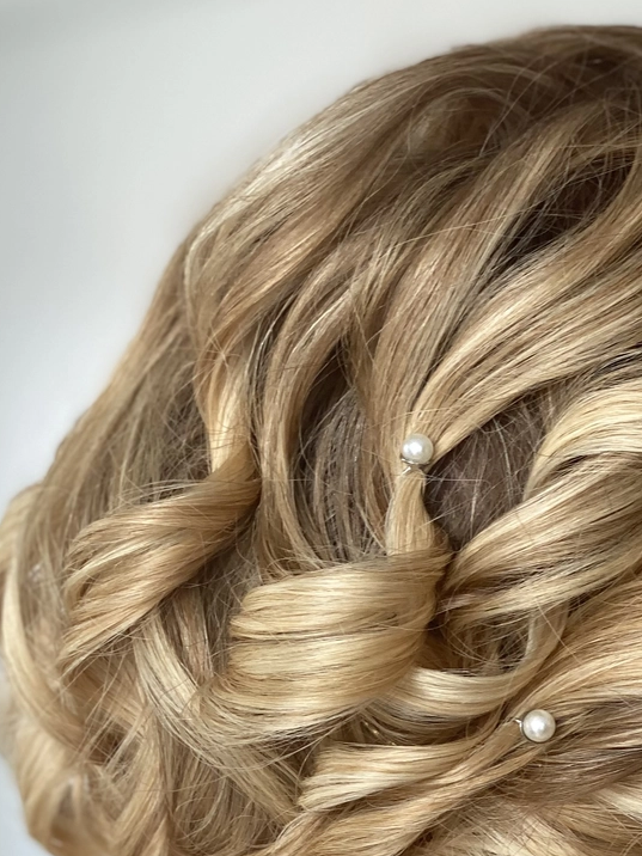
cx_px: 502
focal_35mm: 109
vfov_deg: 17.8
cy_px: 723
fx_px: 2695
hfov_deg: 13.5
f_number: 2
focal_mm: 6
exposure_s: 1/100
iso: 50
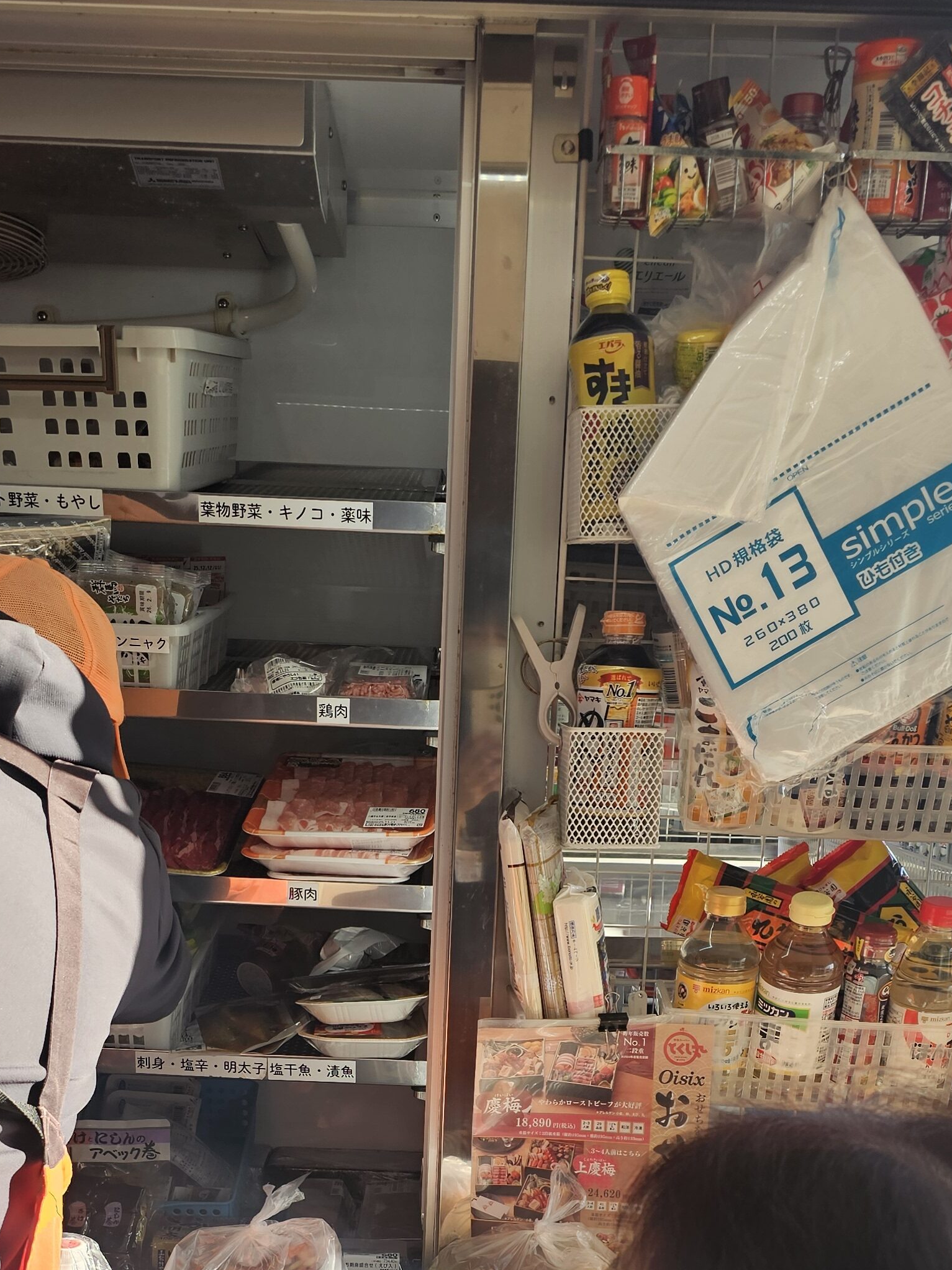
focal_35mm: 45
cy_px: 1107
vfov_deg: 39.5
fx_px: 1650
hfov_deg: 32.2
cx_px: 445
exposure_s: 1/215
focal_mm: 6.3
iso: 20
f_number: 1.7
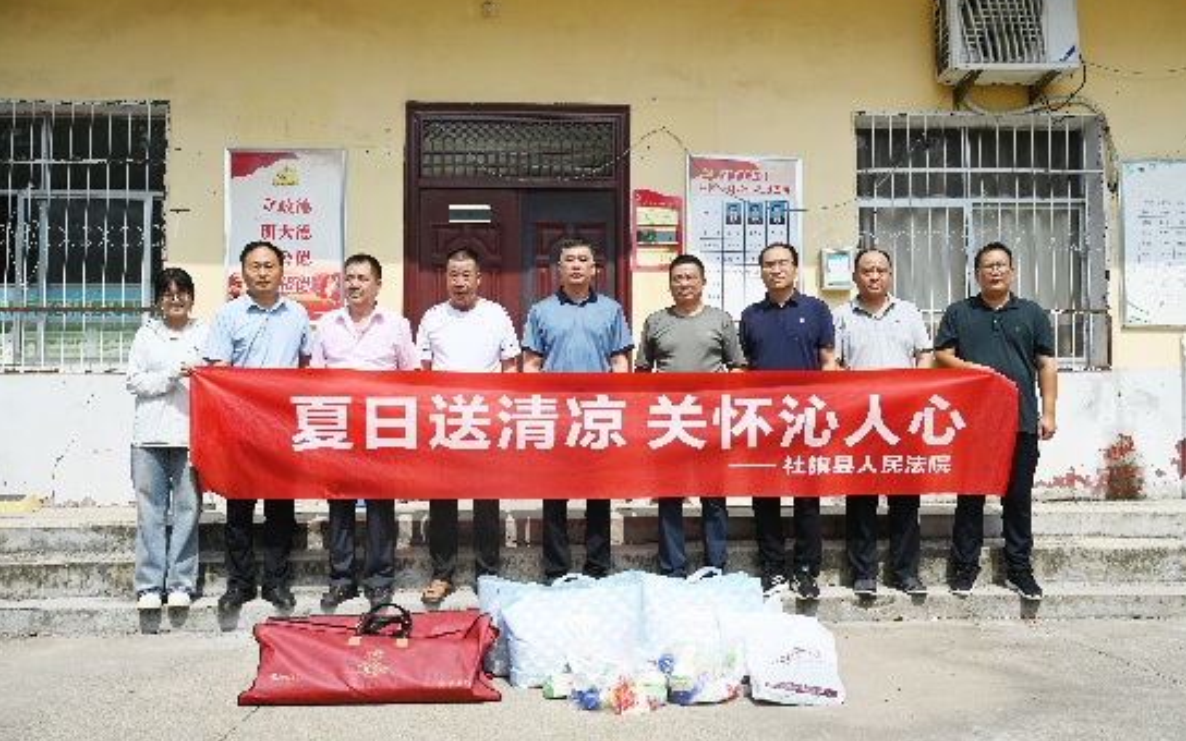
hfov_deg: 58.1
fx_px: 1067
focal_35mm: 33
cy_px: 376
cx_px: 595
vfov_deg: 38.3
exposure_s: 1/320
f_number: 9
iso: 100
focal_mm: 32
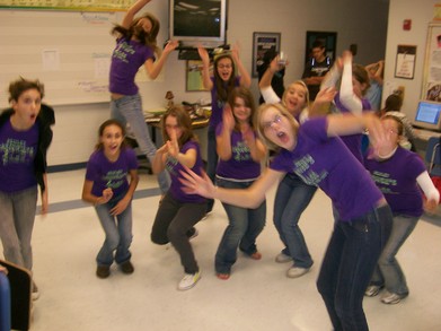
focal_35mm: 35
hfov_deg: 52.6
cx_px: 220
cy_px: 166
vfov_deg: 40.7
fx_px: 446
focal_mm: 5.8
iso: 140
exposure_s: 1/64
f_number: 2.8
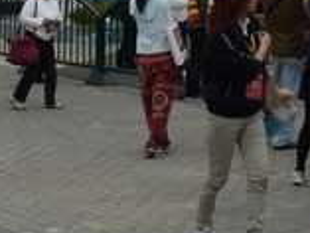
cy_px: -91
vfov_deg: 10.8
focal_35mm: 134
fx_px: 1201
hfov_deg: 14.5
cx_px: 302
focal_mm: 6.2
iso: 80
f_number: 5.6
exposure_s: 1/400
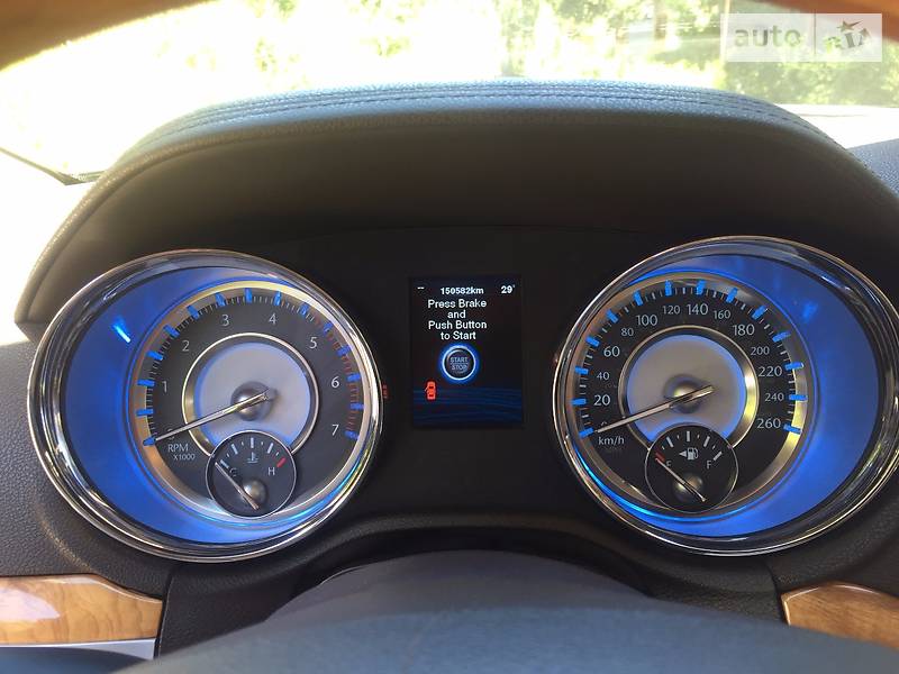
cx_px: 450
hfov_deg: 61.7
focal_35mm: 29
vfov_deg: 48.2
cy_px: 337
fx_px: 753
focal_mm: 4.2
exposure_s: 1/50
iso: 32
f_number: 2.2
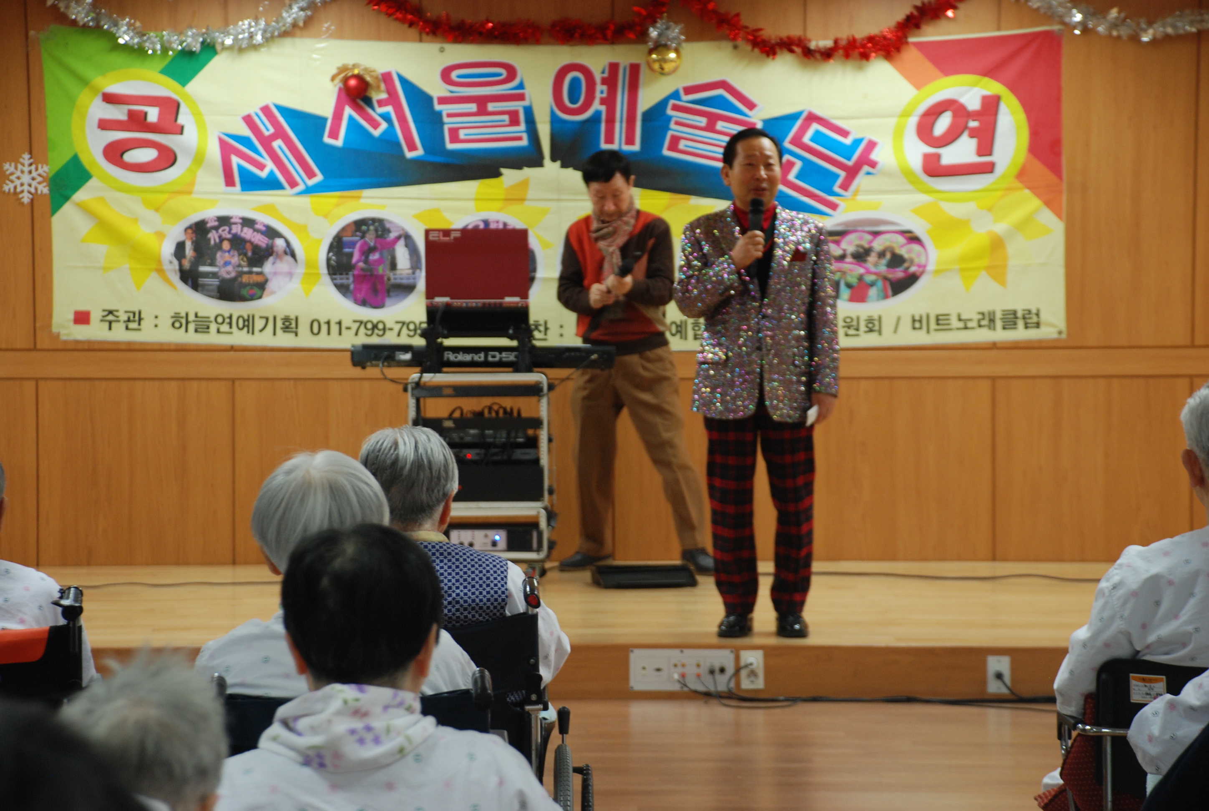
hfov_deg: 17.0
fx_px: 4038
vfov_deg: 11.5
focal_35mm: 120
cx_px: 604
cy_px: 406
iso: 400
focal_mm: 80
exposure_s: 1/30
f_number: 5.6
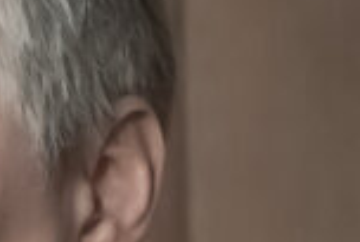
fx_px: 29578
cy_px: 342
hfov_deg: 0.7
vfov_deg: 0.5
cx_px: 21
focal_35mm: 2952
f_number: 7.1
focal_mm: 250
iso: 3200
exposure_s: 1/40
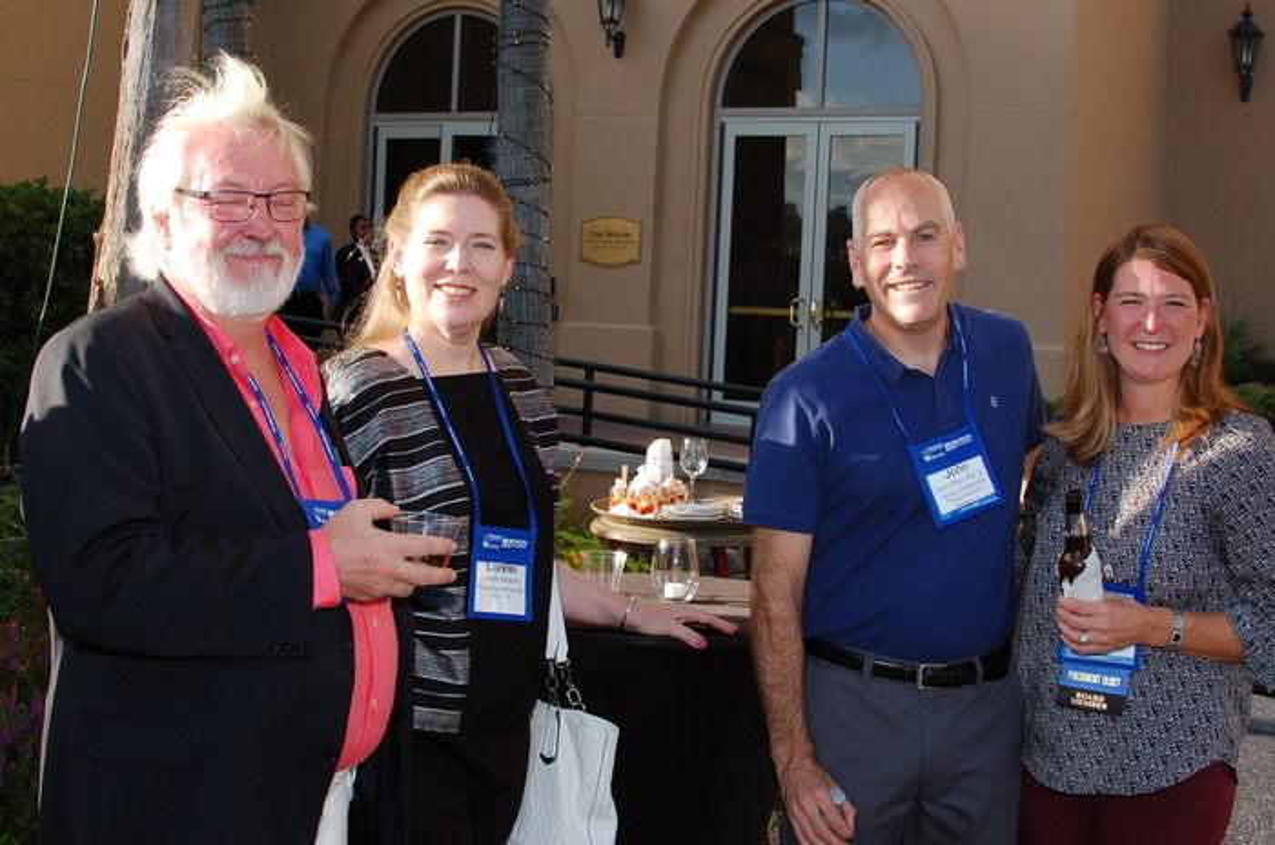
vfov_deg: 25.7
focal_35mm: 52
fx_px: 1856
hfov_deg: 37.9
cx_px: 638
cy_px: 422
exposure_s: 1/125
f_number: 8
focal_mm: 35
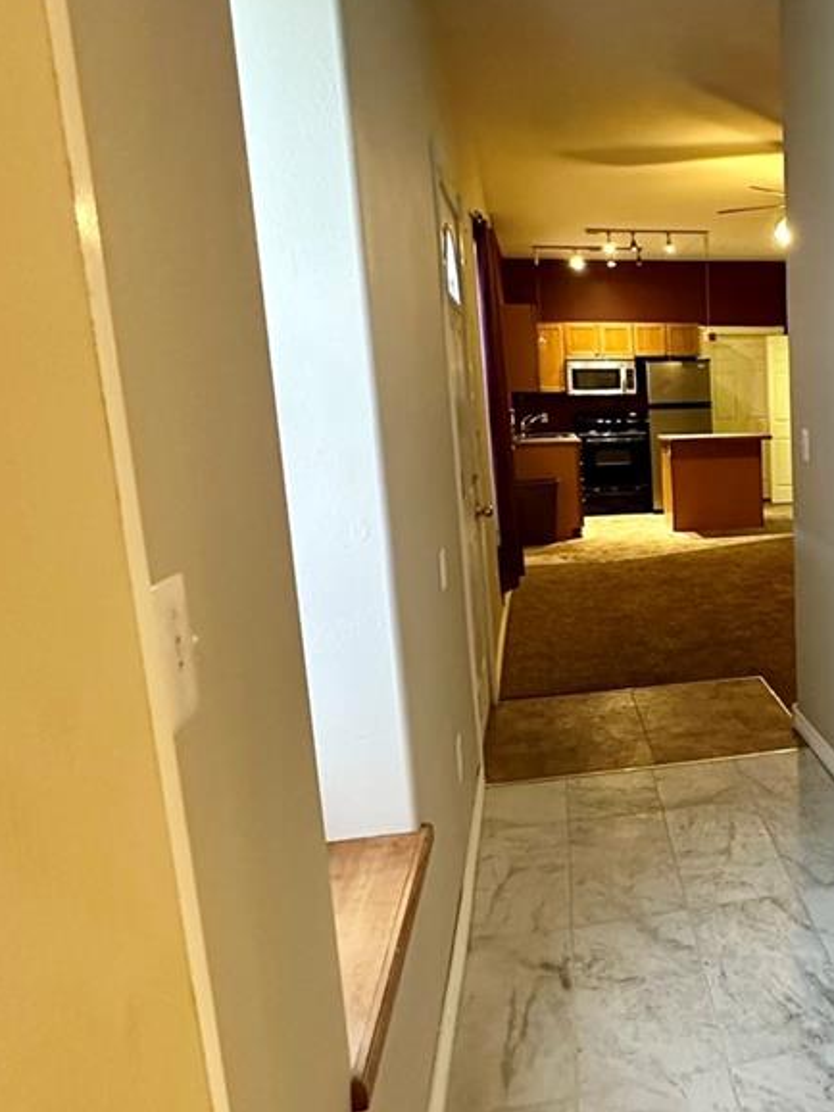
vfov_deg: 61.7
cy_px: 545
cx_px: 794
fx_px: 932
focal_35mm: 29
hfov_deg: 42.9
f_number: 2.2
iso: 800
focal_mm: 2.22
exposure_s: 1/60
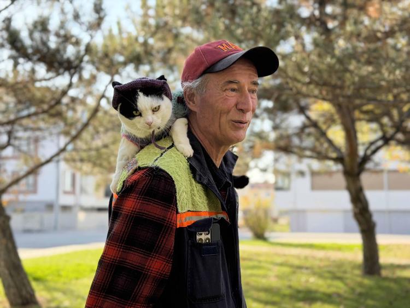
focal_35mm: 48
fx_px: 568
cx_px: 205
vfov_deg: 30.2
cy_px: 154
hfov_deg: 39.7
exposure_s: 1/620
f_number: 1.78
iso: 100
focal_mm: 6.76
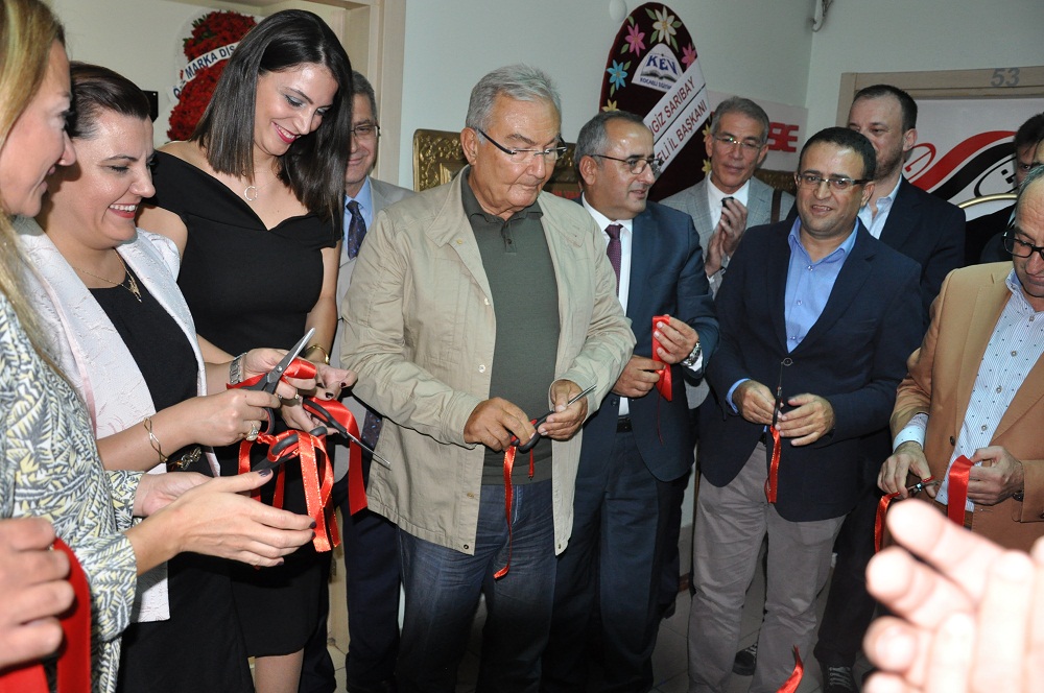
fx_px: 782
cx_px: 522
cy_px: 346
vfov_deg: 47.8
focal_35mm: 27
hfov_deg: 67.4
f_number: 4.5
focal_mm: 18
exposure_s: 1/60
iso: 1000
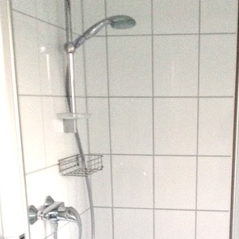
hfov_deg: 25.5
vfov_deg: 24.5
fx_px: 523
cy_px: 241
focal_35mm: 67
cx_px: 174
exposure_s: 1/20
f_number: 2.4
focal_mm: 4.28
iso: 200
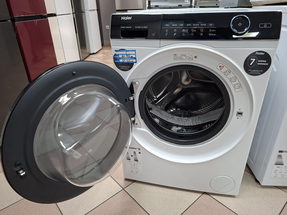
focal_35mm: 23
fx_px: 191
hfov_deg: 73.9
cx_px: 144
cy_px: 108
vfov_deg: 58.9
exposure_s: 1/50
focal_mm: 5.54
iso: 320
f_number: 1.8
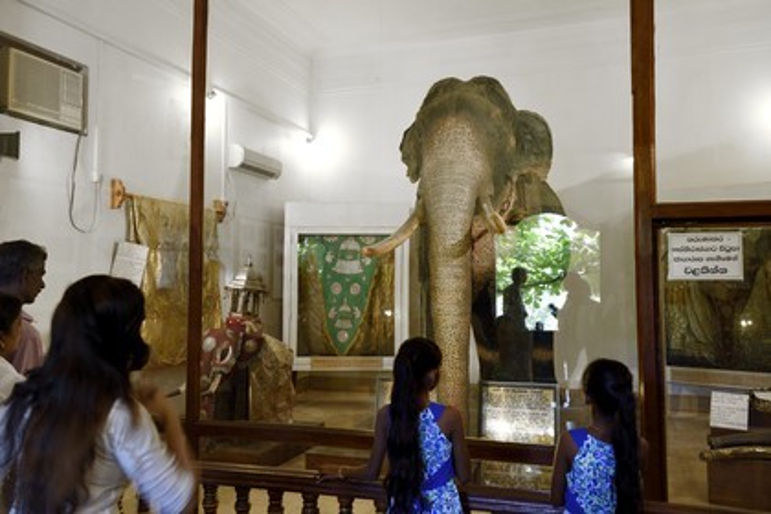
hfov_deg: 60.3
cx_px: 386
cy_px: 257
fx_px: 664
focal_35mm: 31
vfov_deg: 42.3
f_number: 4.5
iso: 800
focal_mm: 31
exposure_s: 1/25
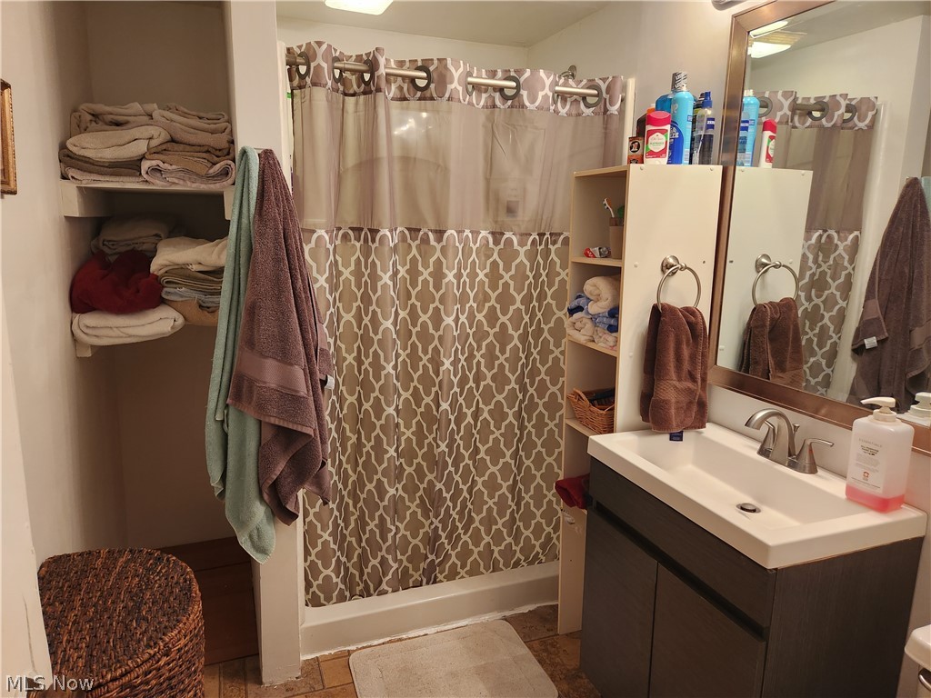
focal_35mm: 23
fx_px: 619
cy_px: 349
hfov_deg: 73.9
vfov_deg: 58.9
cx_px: 466
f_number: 1.8
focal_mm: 5.4
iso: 250
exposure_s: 1/120
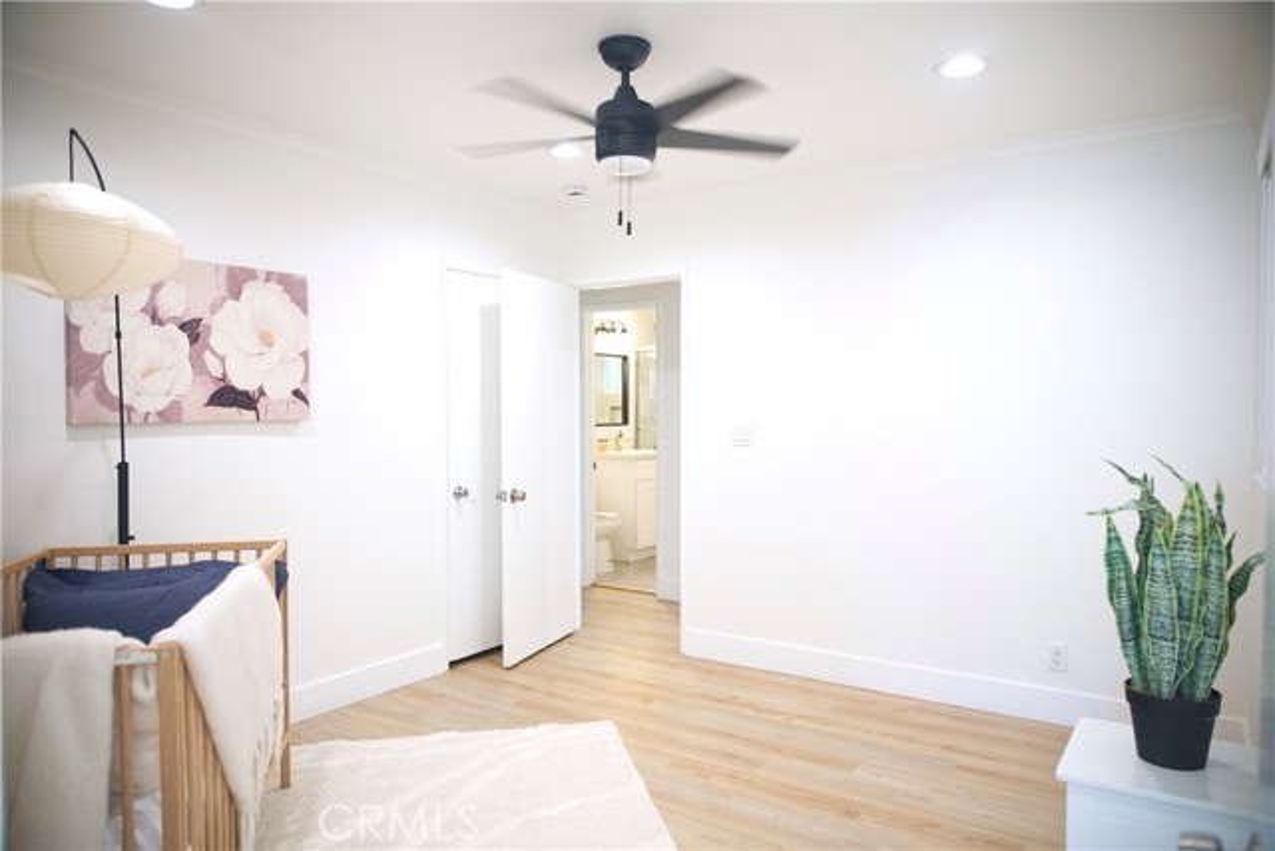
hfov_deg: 73.7
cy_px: 426
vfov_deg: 53.2
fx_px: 850
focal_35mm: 24
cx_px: 638
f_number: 2.8
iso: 640
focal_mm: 24
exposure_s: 1/80
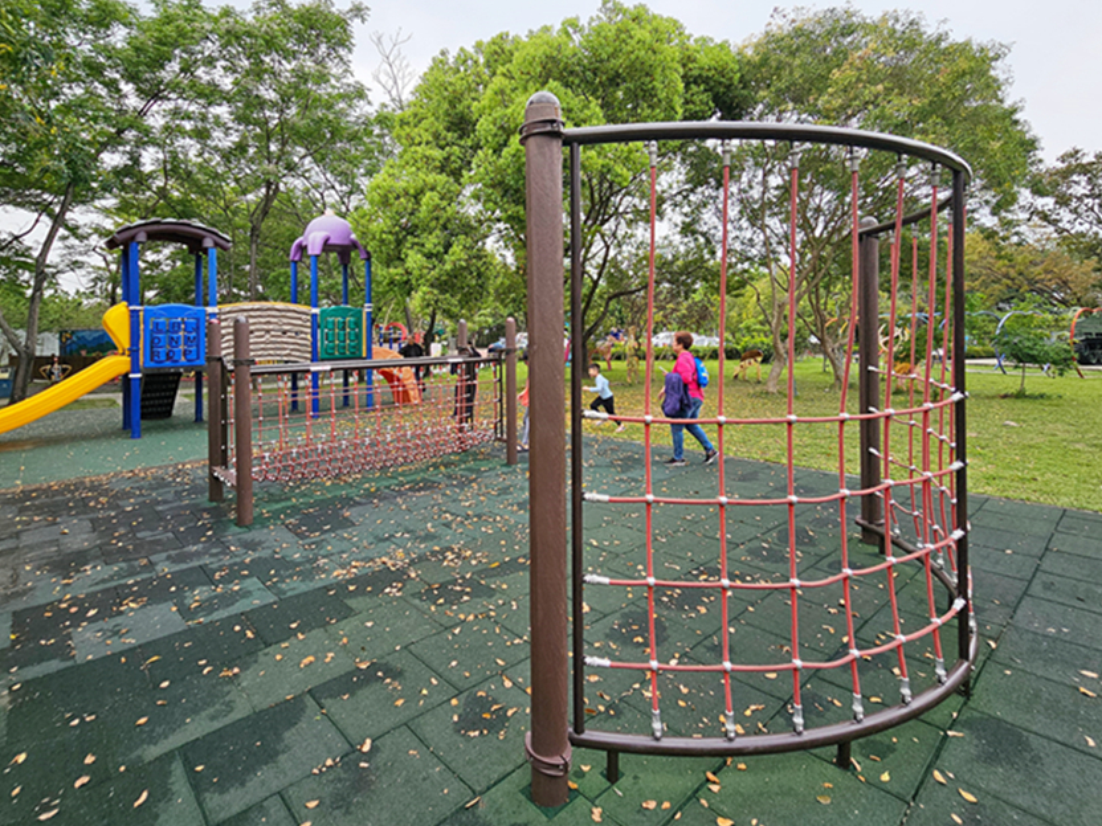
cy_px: 324
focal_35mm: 16
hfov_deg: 94.4
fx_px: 509
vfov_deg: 77.1
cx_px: 521
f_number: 2.2
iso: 50
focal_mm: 2.2
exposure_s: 1/1425
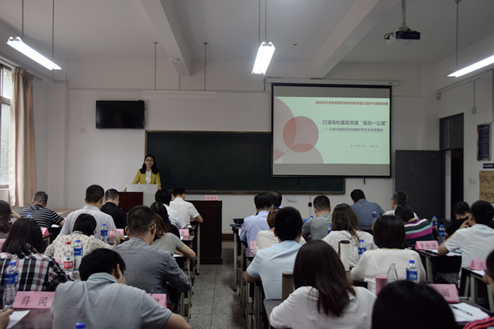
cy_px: 164
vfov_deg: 39.9
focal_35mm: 33
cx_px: 247
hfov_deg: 57.2
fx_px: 453
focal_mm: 22
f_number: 4
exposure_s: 1/60
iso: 400
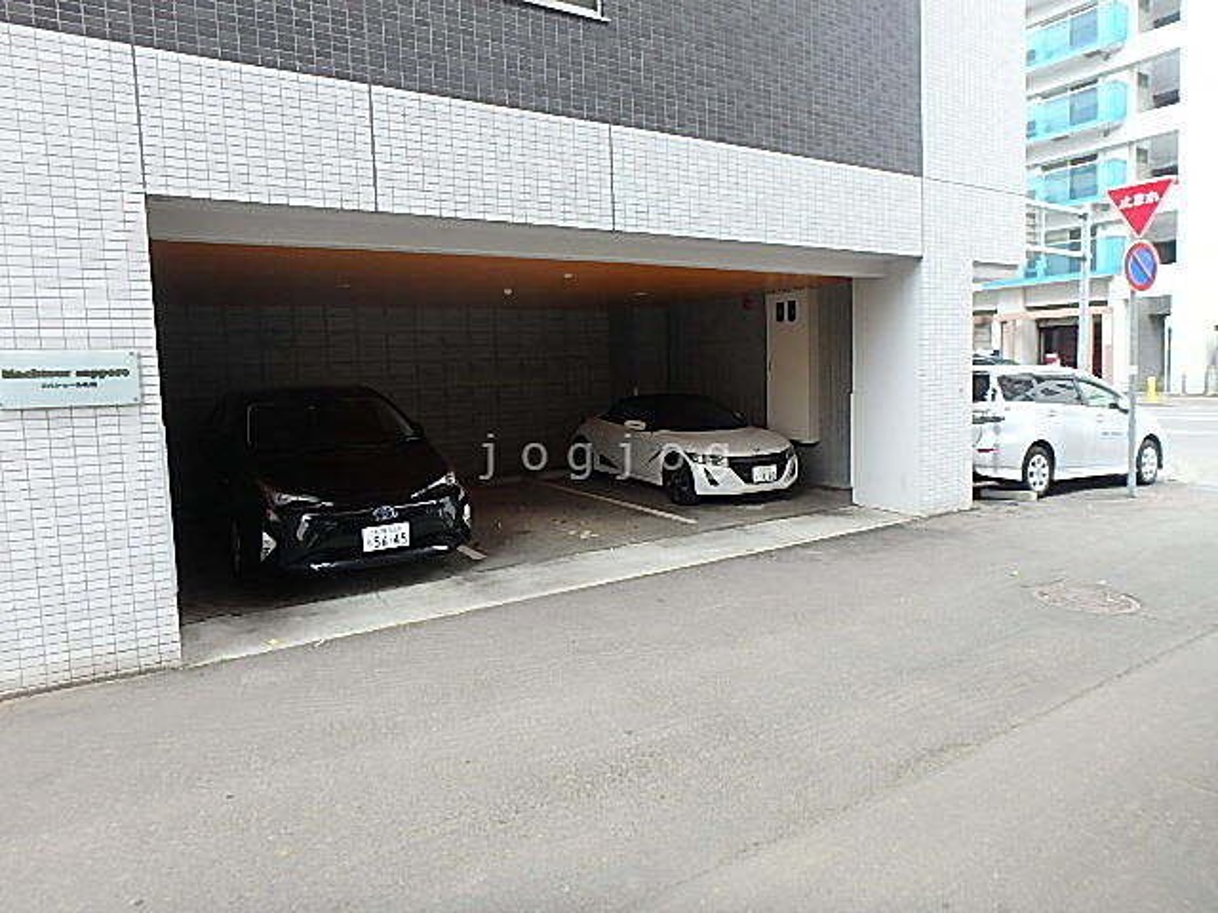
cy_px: 456
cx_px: 609
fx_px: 739
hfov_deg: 79.0
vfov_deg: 63.4
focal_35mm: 21
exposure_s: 1/80
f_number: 3.5
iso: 125
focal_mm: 3.7
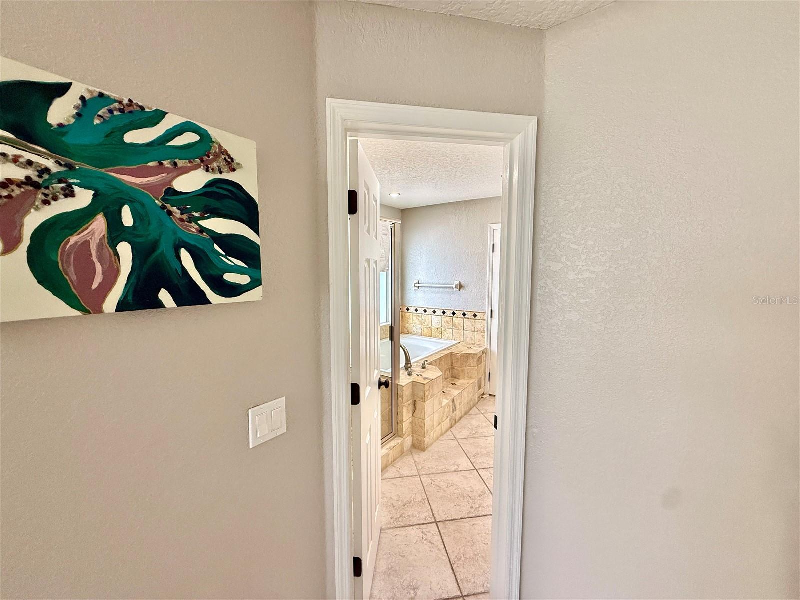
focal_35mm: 14
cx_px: 400
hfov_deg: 102.1
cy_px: 300
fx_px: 324
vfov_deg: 85.7
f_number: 2.2
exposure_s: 1/120
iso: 160
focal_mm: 2.22
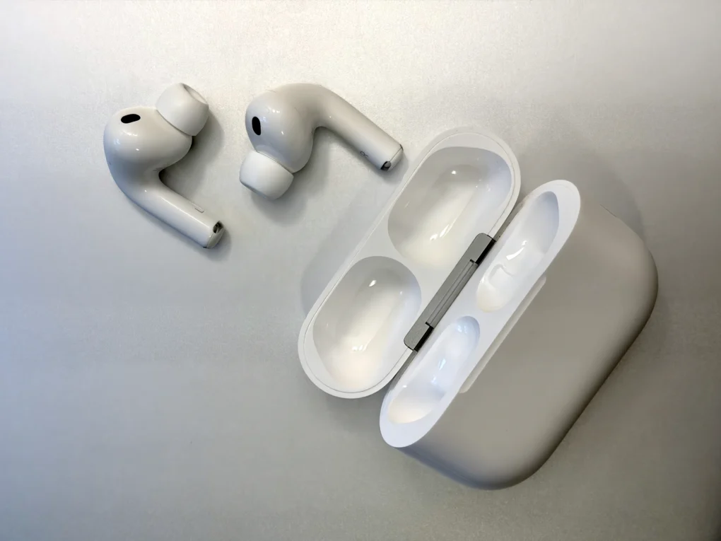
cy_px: 270
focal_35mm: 52
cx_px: 360
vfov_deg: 28.0
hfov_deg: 36.8
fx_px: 1083
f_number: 1.6
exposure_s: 1/60
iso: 40
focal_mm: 5.96
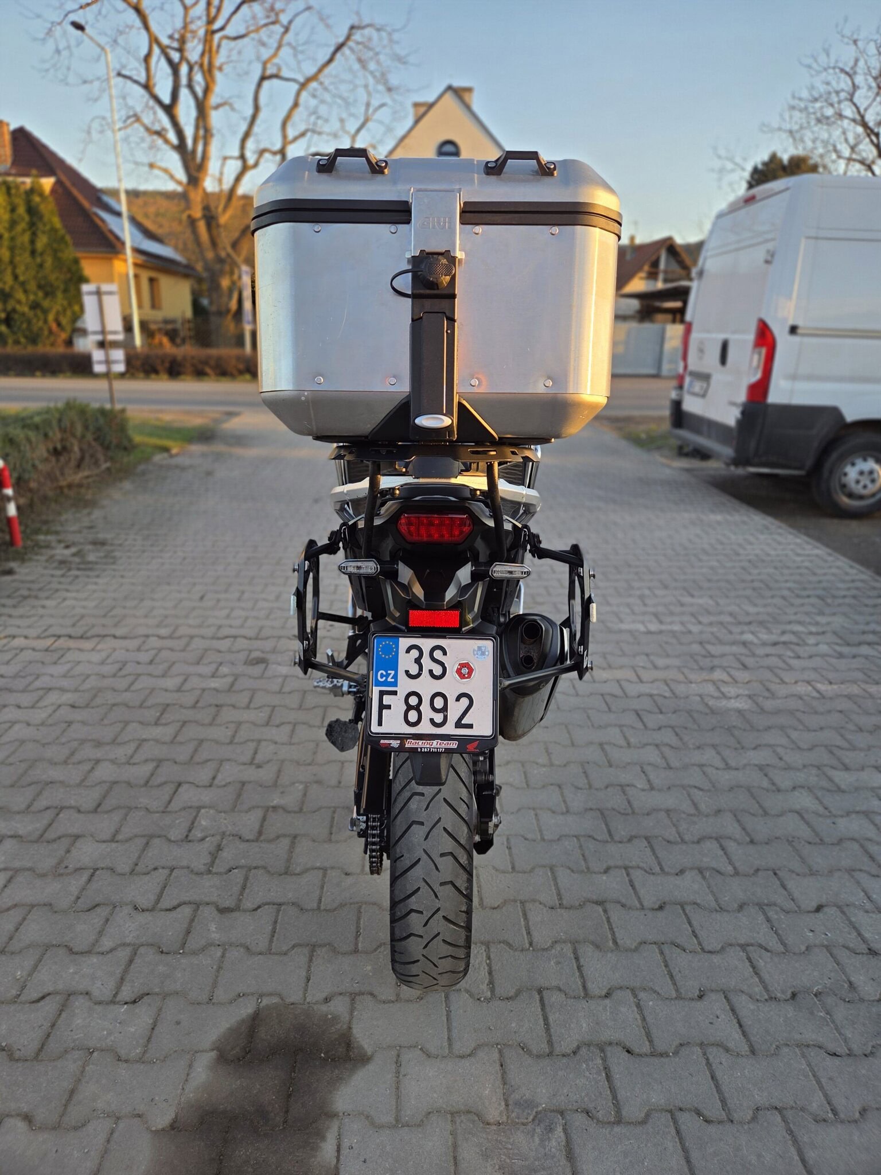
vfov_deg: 73.9
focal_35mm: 23
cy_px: 588
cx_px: 440
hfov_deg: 58.9
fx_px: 780
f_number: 1.8
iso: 32
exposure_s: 1/180
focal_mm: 5.4
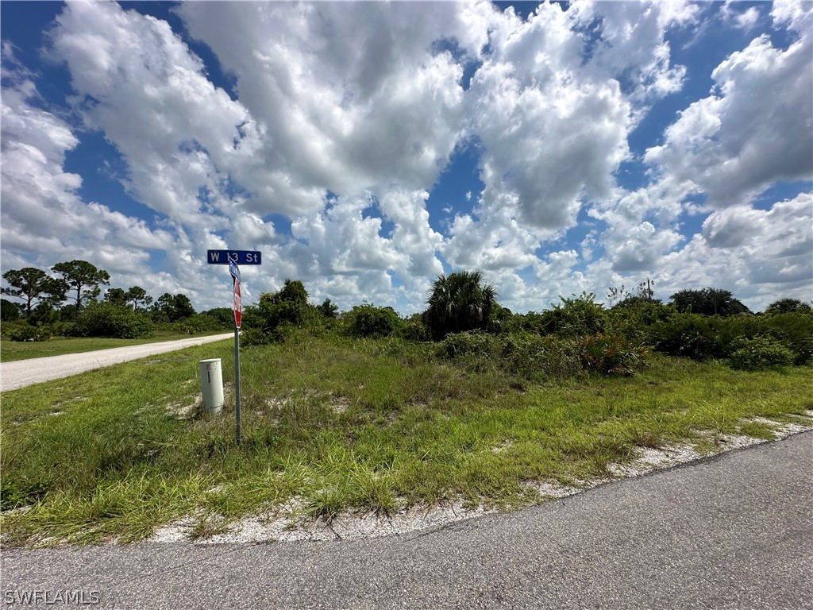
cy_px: 305
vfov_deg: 85.7
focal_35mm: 14
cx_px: 406
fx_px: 329
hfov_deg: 102.1
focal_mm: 2.22
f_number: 2.2
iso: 50
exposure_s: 1/4000
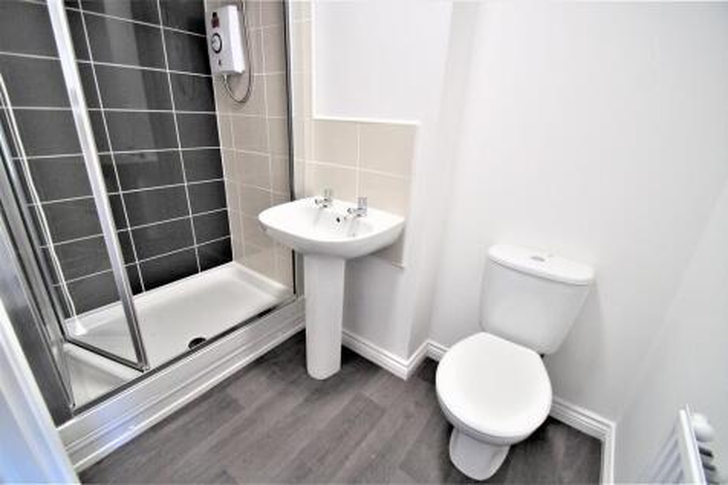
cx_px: 364
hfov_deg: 100.4
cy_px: 242
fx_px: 303
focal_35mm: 15
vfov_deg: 77.3
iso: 1000
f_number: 4
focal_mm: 10
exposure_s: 1/160
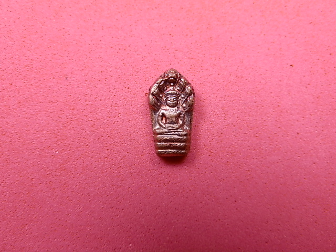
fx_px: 330
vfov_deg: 41.8
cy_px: 126
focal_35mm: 34
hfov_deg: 54.0
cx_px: 168
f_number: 3.5
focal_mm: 6.17
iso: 125
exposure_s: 1/200
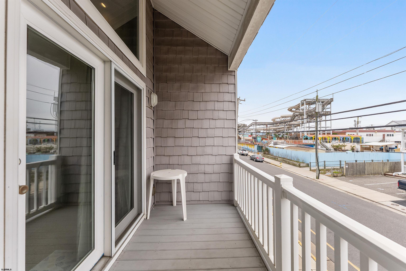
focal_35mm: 14
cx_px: 203
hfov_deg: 104.2
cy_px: 136
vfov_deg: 81.3
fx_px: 158
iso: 640
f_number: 7.1
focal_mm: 14
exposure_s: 1/320
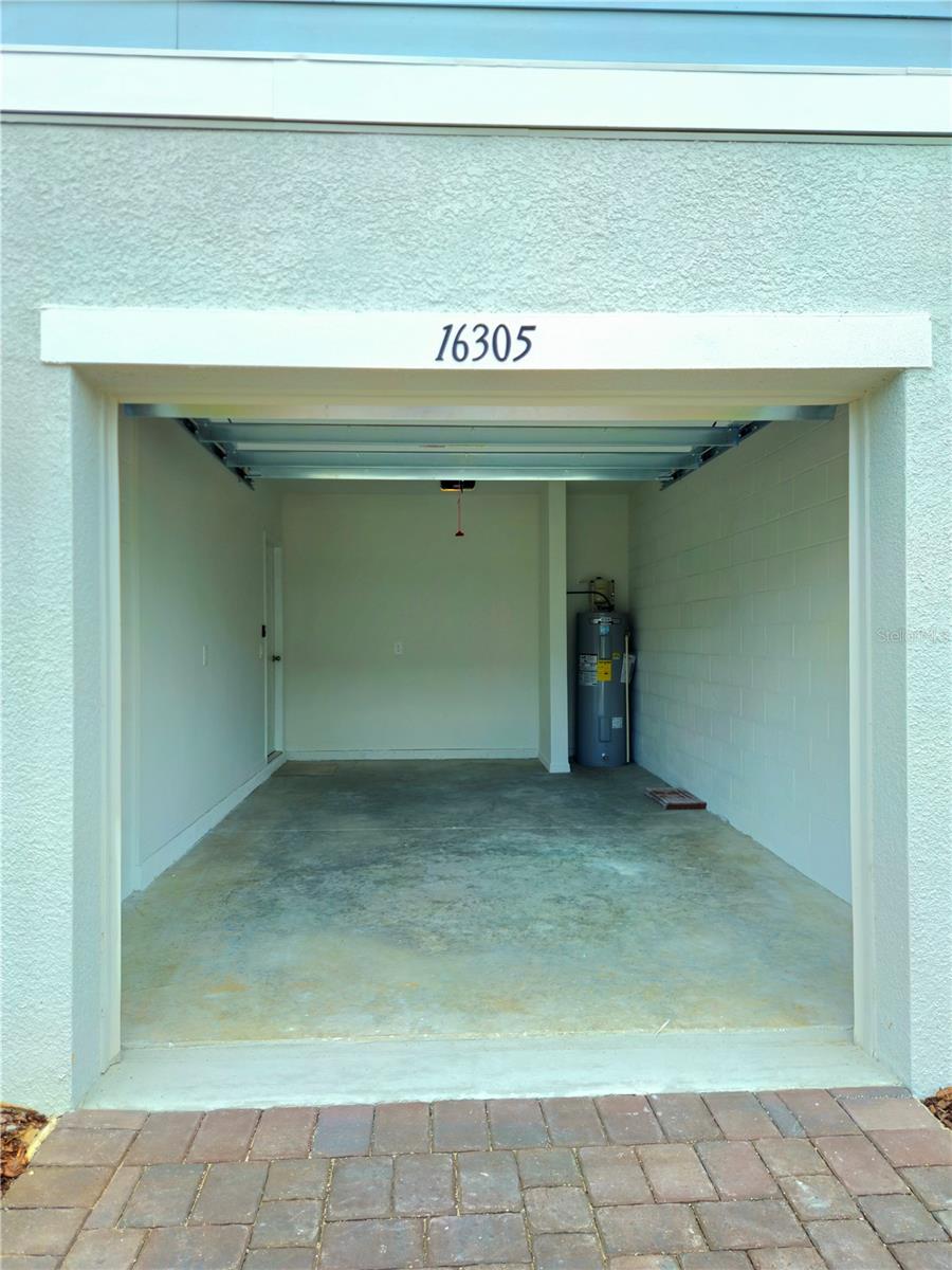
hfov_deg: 58.9
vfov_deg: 73.9
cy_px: 635
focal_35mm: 23
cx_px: 476
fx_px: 843
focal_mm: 5.4
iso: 25
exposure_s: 1/323
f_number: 1.8
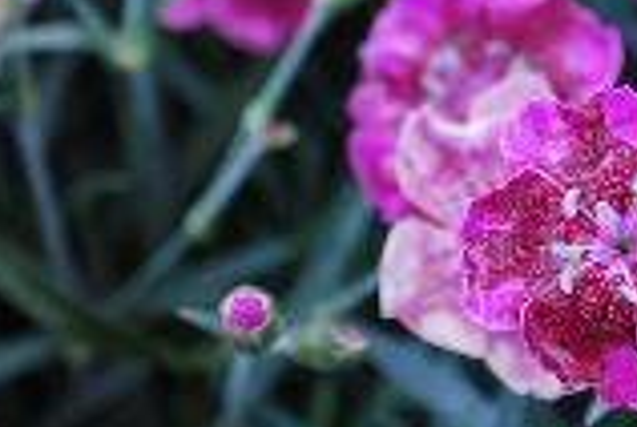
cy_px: 32
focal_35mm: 182
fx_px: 3226
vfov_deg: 7.6
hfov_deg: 11.2
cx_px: 524
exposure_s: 1/100
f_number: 5.6
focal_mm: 48
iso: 200
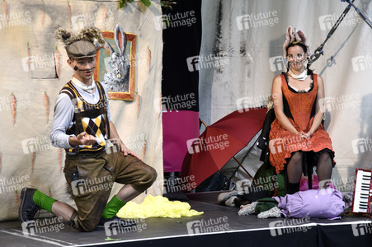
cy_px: 124
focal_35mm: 120
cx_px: 186
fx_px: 1239
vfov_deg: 11.4
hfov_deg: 17.1
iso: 1000
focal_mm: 120
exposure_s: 1/100
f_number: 6.3
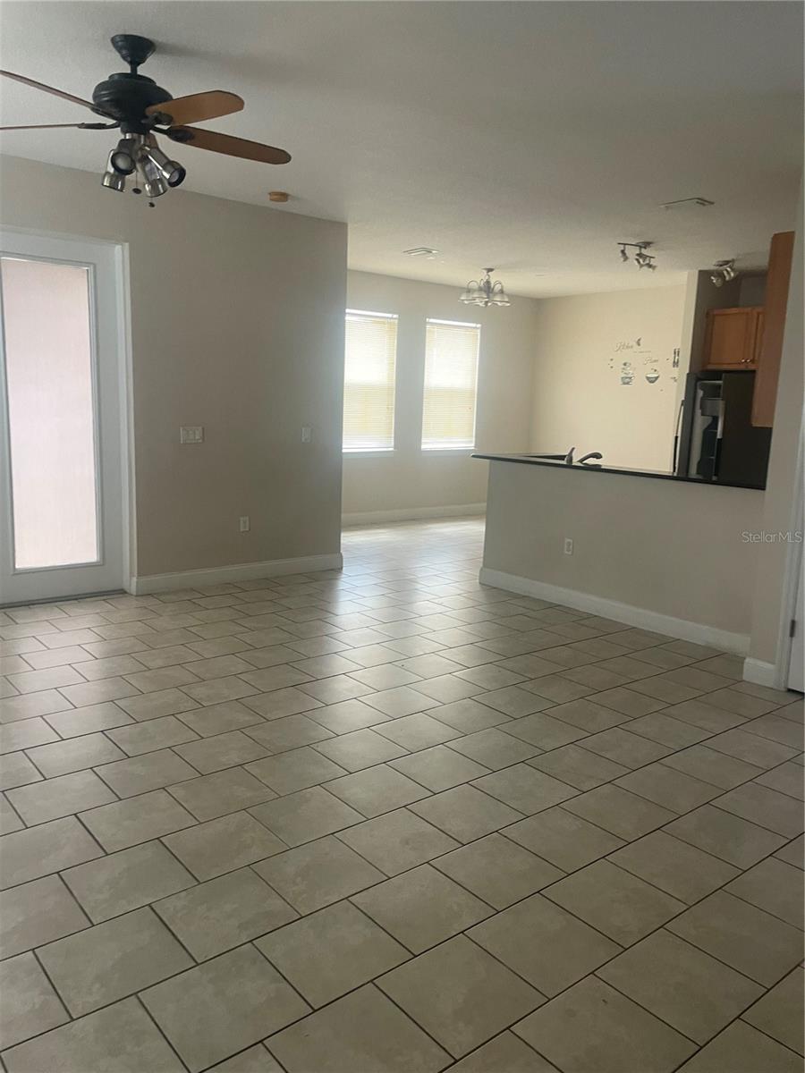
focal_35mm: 26
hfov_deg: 53.1
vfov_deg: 67.3
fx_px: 806
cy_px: 536
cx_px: 402
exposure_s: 1/70
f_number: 1.6
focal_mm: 4.2
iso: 125
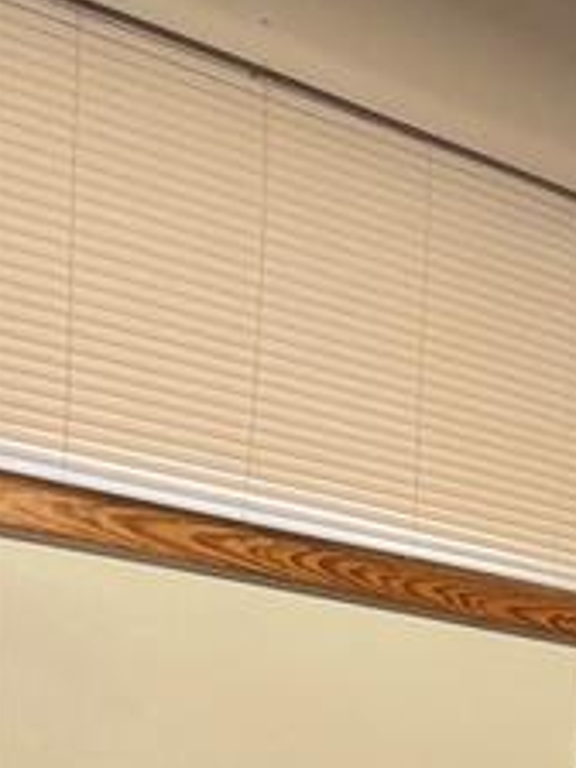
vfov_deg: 19.4
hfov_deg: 14.8
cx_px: 981
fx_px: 1975
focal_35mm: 89
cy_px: 1135
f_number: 1.6
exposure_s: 1/60
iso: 250
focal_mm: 4.2
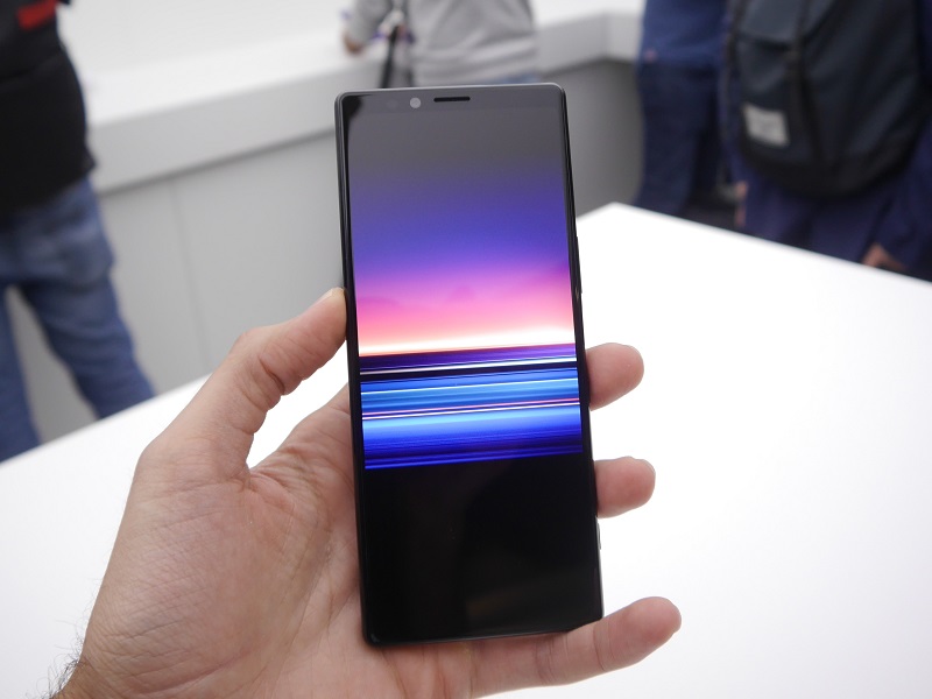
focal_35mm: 28
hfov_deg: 63.4
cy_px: 350
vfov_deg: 49.7
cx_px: 466
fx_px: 754
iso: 320
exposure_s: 1/60
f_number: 3.5
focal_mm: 14
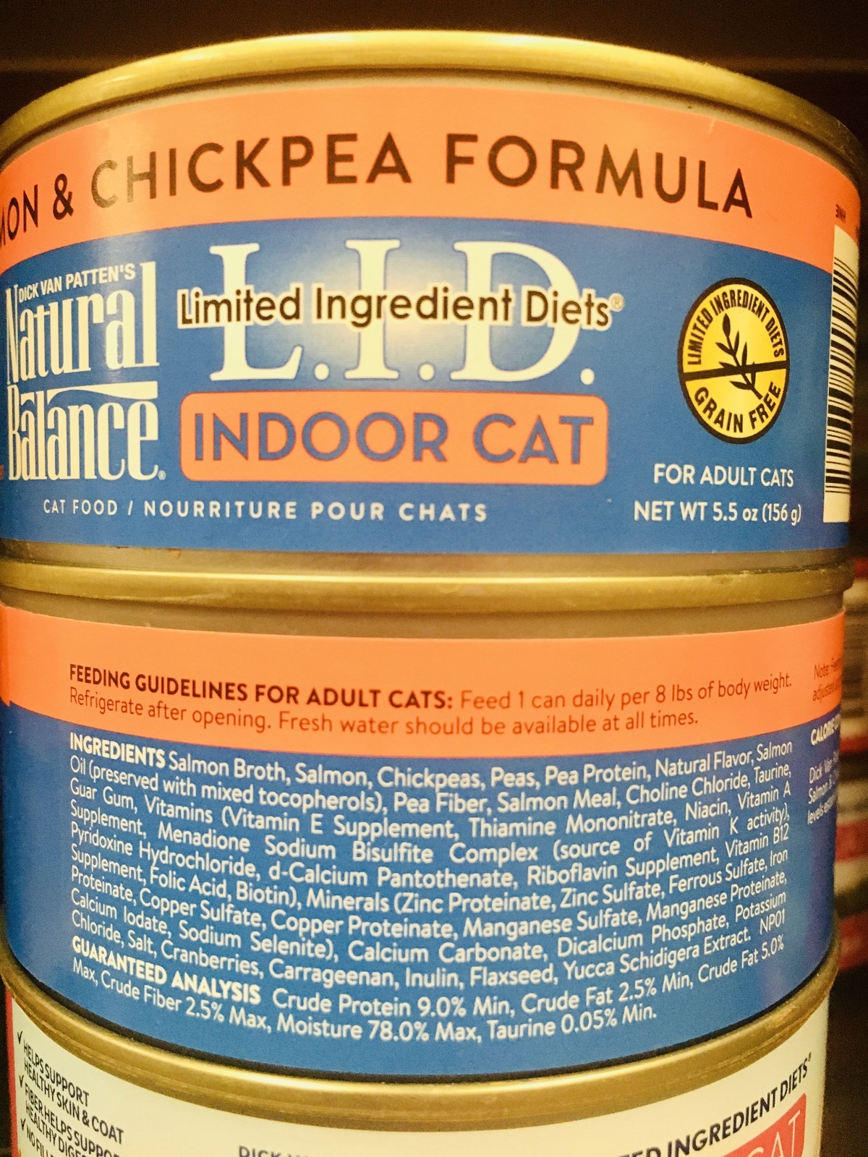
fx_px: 970
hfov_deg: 48.2
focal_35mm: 29
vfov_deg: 61.7
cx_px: 434
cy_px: 578
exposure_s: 1/30
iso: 200
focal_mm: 4.15
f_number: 2.2
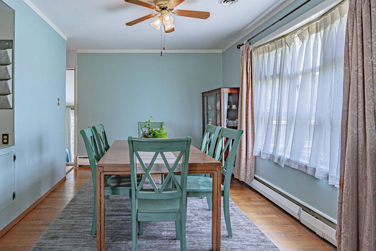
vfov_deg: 59.5
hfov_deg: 80.5
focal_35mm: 21
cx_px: 155
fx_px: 219
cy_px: 122
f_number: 6.3
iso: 640
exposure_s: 1/250
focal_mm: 16
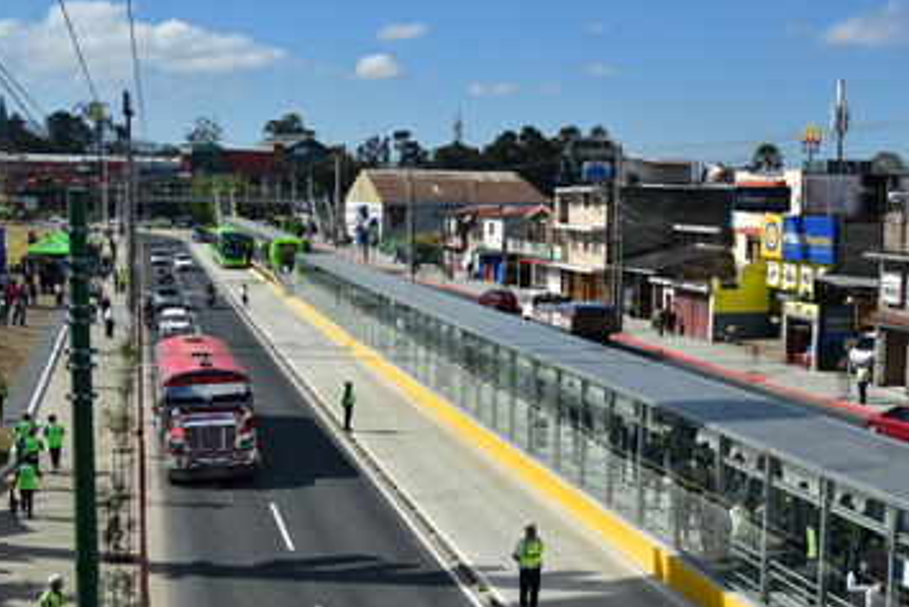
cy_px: 366
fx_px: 1280
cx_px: 561
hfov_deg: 38.9
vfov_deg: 26.6
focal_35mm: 51
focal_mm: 25
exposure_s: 1/1600
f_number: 3.8
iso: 100
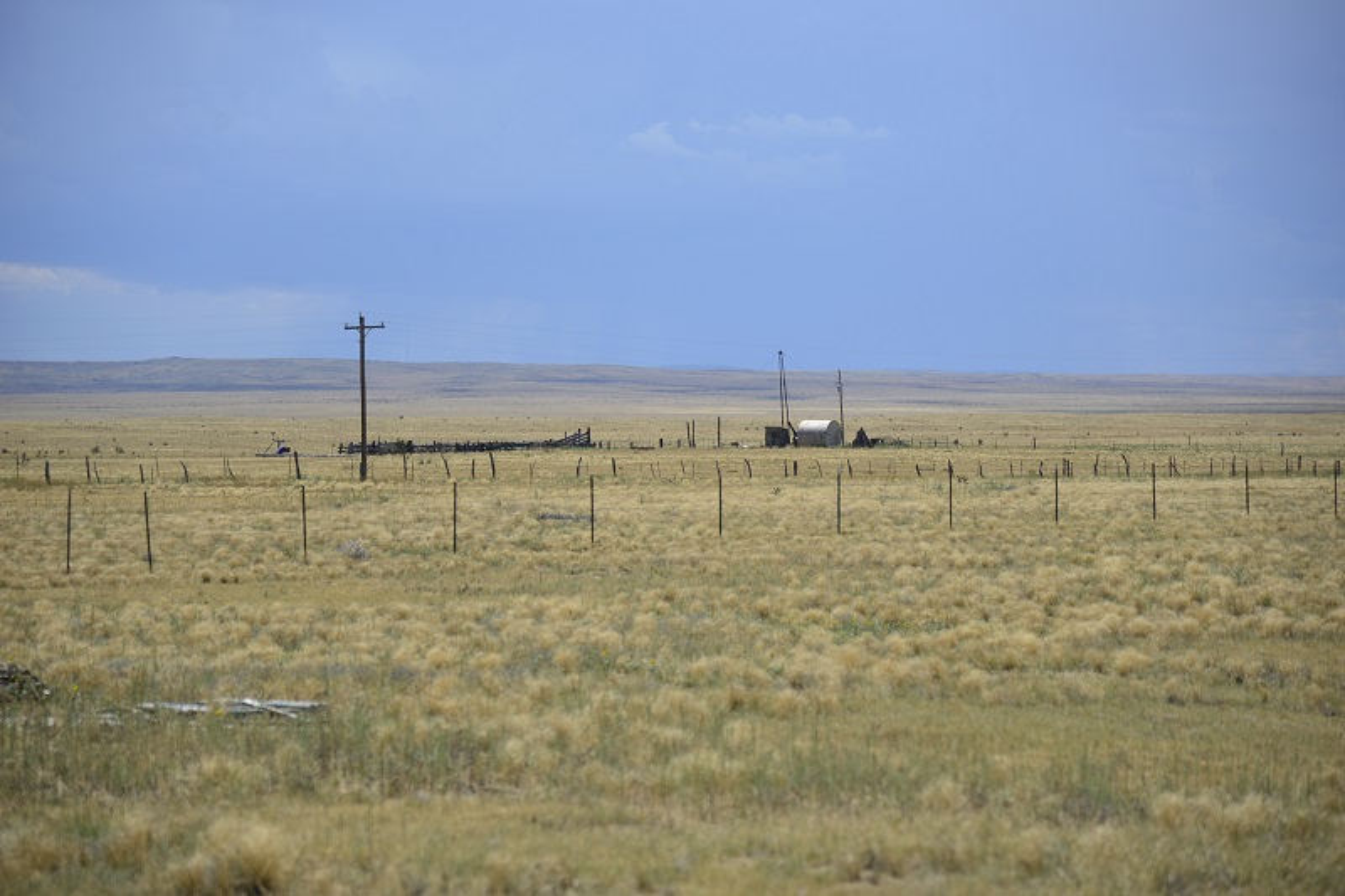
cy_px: 448
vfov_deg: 11.4
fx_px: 4482
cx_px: 672
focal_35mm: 120
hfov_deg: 17.1
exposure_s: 1/800
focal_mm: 120
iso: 100
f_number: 4
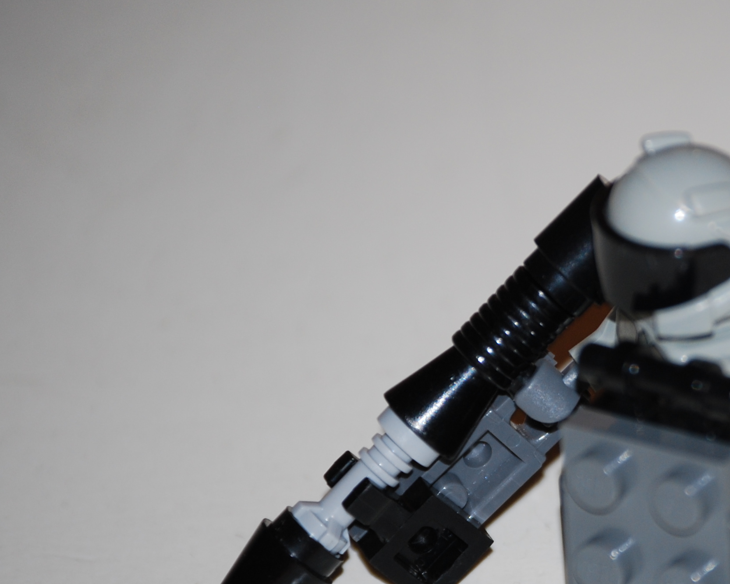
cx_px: 684
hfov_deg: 4.9
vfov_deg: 3.9
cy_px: 424
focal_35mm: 393
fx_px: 8491
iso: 200
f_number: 5
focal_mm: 120
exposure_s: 1/60
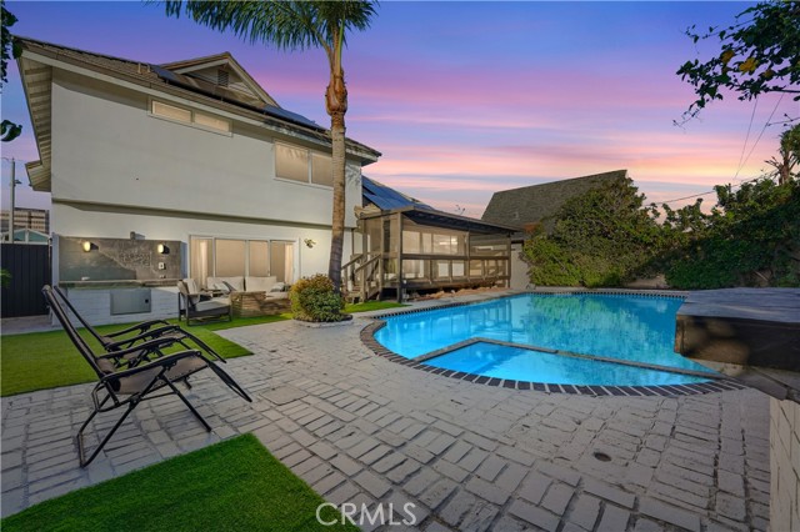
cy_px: 266
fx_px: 324
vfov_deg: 78.8
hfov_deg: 101.9
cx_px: 400
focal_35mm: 15
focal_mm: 14.6
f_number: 9
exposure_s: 1/8000
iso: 1000
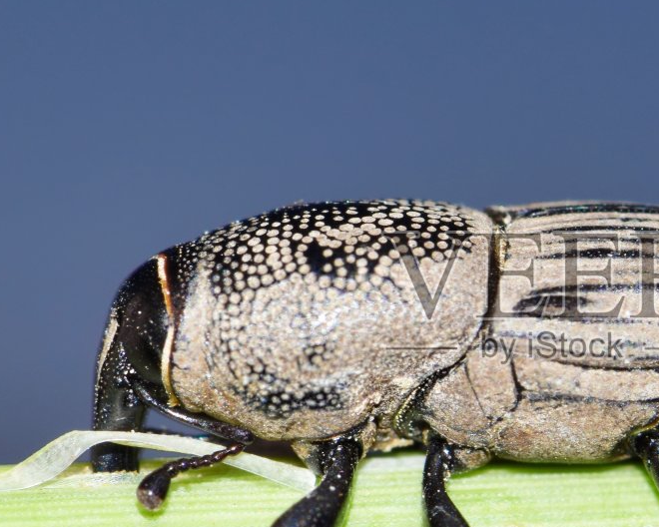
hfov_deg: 5.4
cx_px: 550
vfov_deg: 4.3
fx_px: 6985
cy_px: 300
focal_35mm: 358
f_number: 22
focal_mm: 105
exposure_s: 1/200
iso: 100
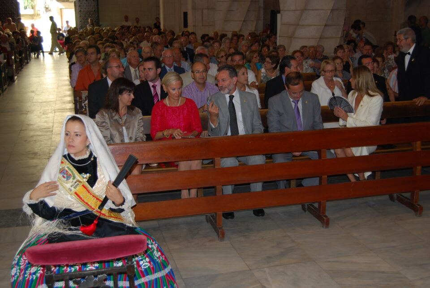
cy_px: 144
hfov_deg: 43.5
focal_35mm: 45
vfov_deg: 30.0
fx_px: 538
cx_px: 215
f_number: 4.2
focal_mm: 30
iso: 250
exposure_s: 1/60
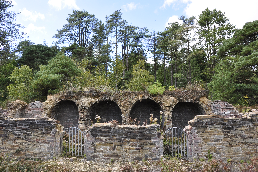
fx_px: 215
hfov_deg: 62.0
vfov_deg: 43.5
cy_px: 86
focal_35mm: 30
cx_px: 129
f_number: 8
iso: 200
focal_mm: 20
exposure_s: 1/160
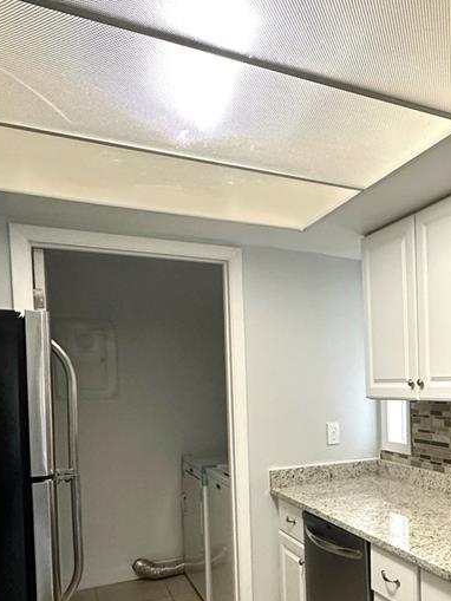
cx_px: 404
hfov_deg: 39.9
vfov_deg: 54.2
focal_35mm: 33
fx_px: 573
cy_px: 404
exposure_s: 1/120
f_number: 2.2
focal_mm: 2.22
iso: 250
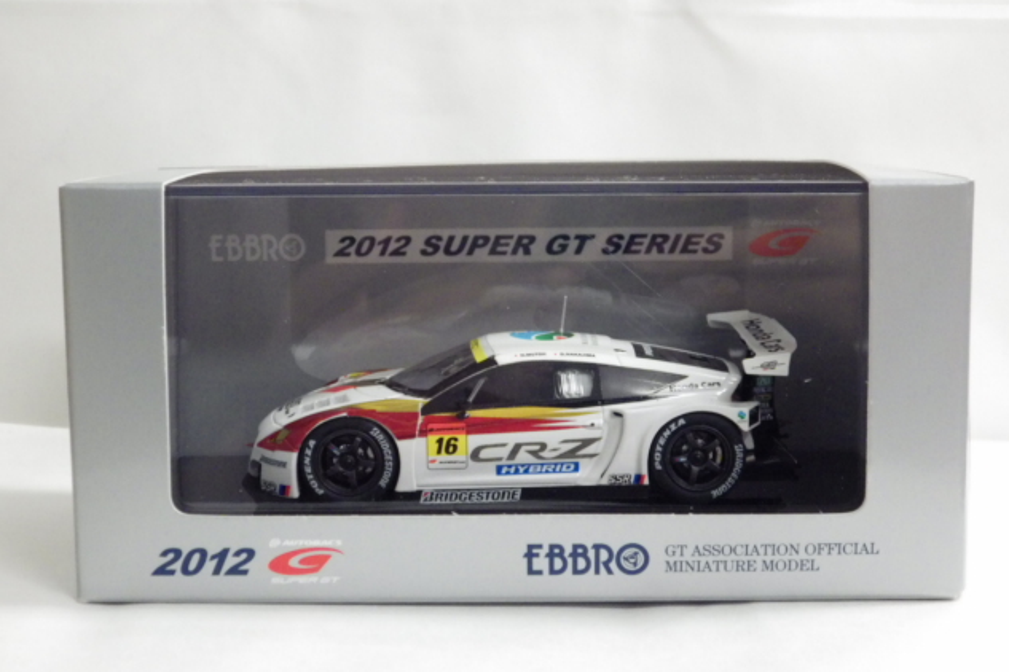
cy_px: 379
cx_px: 504
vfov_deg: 21.9
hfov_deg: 32.4
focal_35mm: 62
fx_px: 1738
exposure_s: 1/45
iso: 800
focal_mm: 10.7
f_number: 4
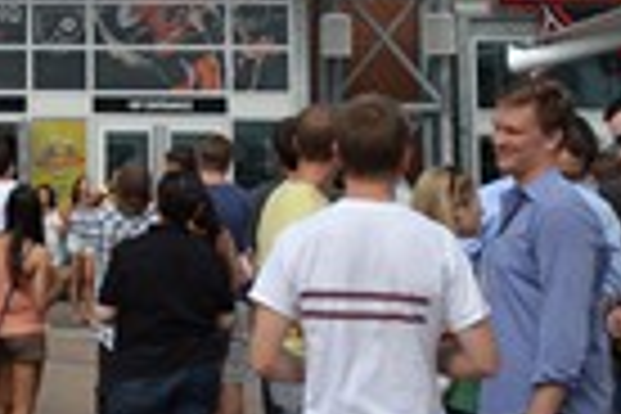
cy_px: -88
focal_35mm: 108
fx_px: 1863
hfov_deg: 18.0
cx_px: -117
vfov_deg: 12.4
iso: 100
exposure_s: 1/160
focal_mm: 18
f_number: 6.3
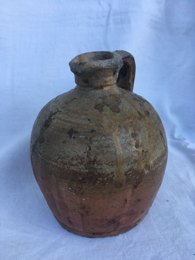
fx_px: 218
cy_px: 130
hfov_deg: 48.2
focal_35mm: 29
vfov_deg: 61.7
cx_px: 98
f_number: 2.2
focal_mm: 4.15
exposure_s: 1/187
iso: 25
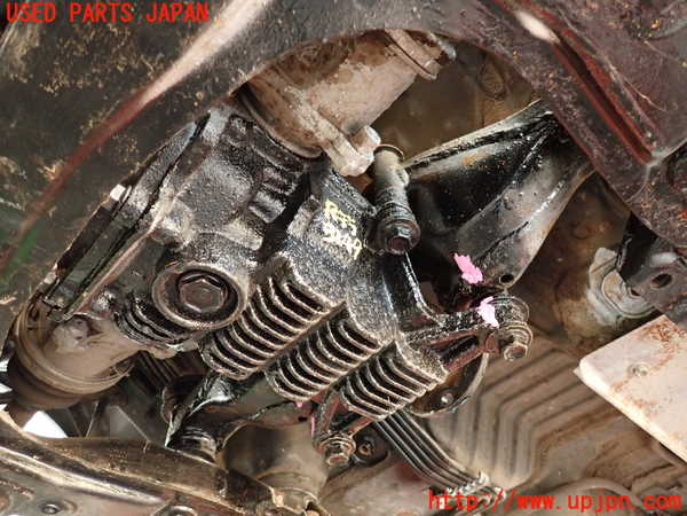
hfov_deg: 69.4
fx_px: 496
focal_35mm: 25
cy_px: 258
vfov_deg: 54.9
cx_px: 344
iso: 500
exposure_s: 1/30
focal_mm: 4.5
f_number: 2
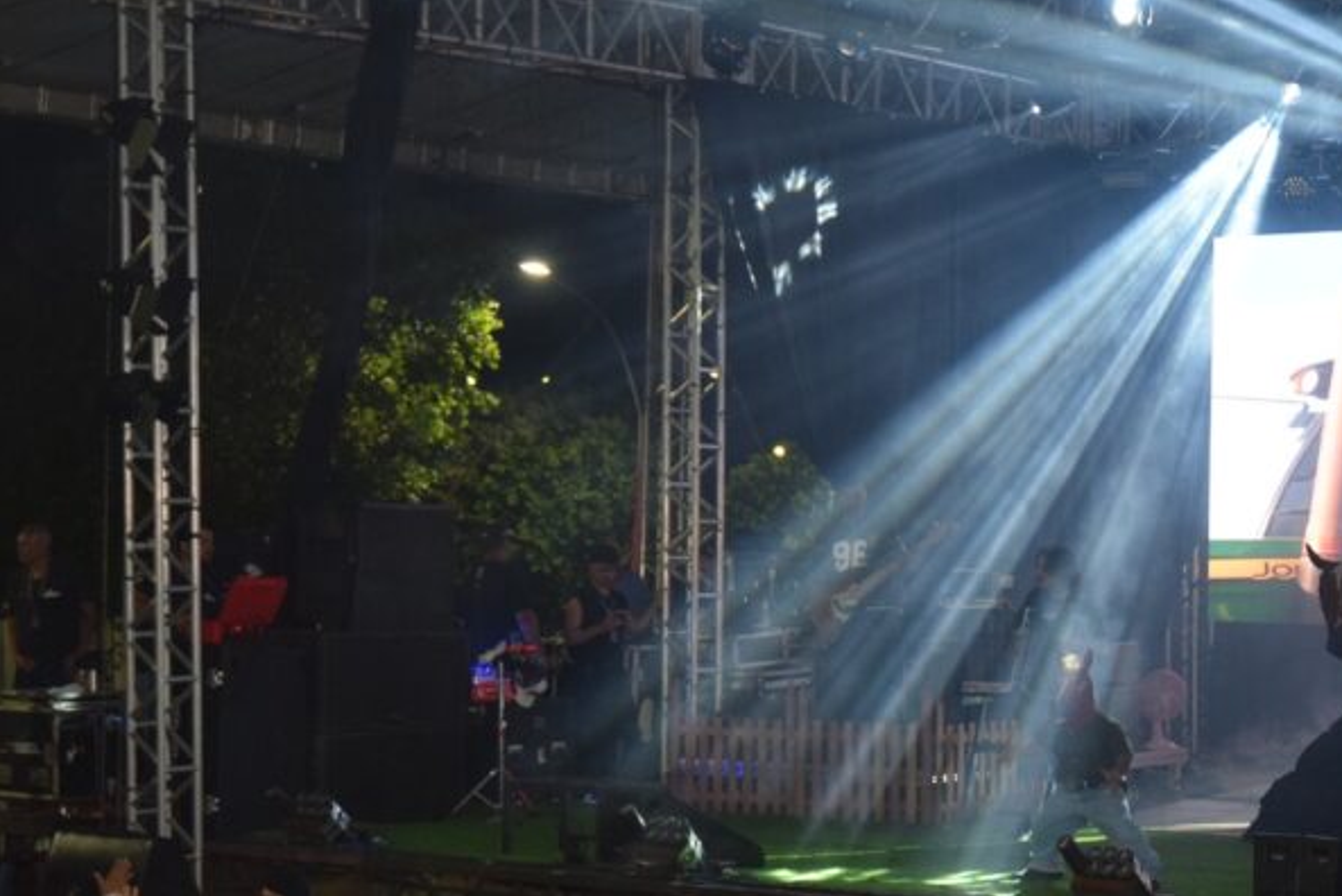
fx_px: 3282
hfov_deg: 22.9
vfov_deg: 15.5
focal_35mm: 88
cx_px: 975
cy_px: 514
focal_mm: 34
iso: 800
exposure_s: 1/80
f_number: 4.5
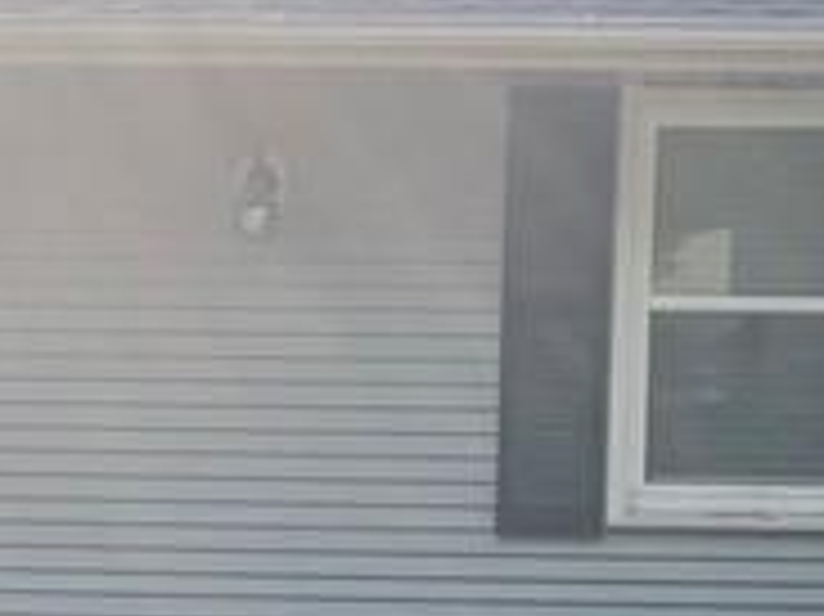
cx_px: 284
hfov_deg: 12.6
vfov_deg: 9.2
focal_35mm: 157
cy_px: 949
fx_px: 3735
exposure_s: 1/796
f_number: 1.8
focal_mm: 3.99
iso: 32
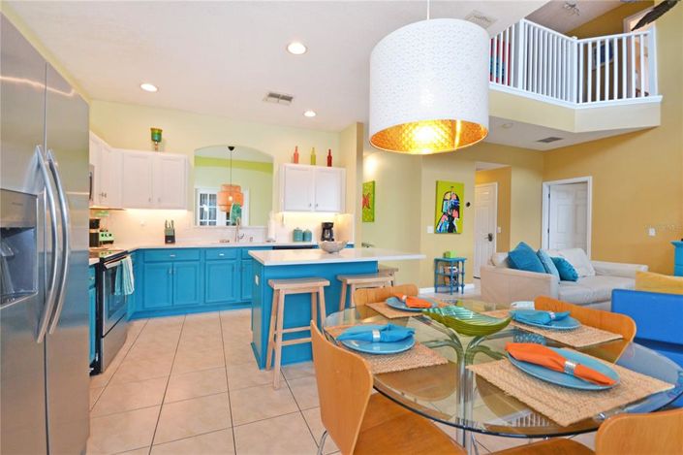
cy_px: 228
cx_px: 342
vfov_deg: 77.2
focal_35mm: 15
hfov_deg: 100.4
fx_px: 284
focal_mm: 10
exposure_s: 1/80
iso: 400
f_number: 4.5
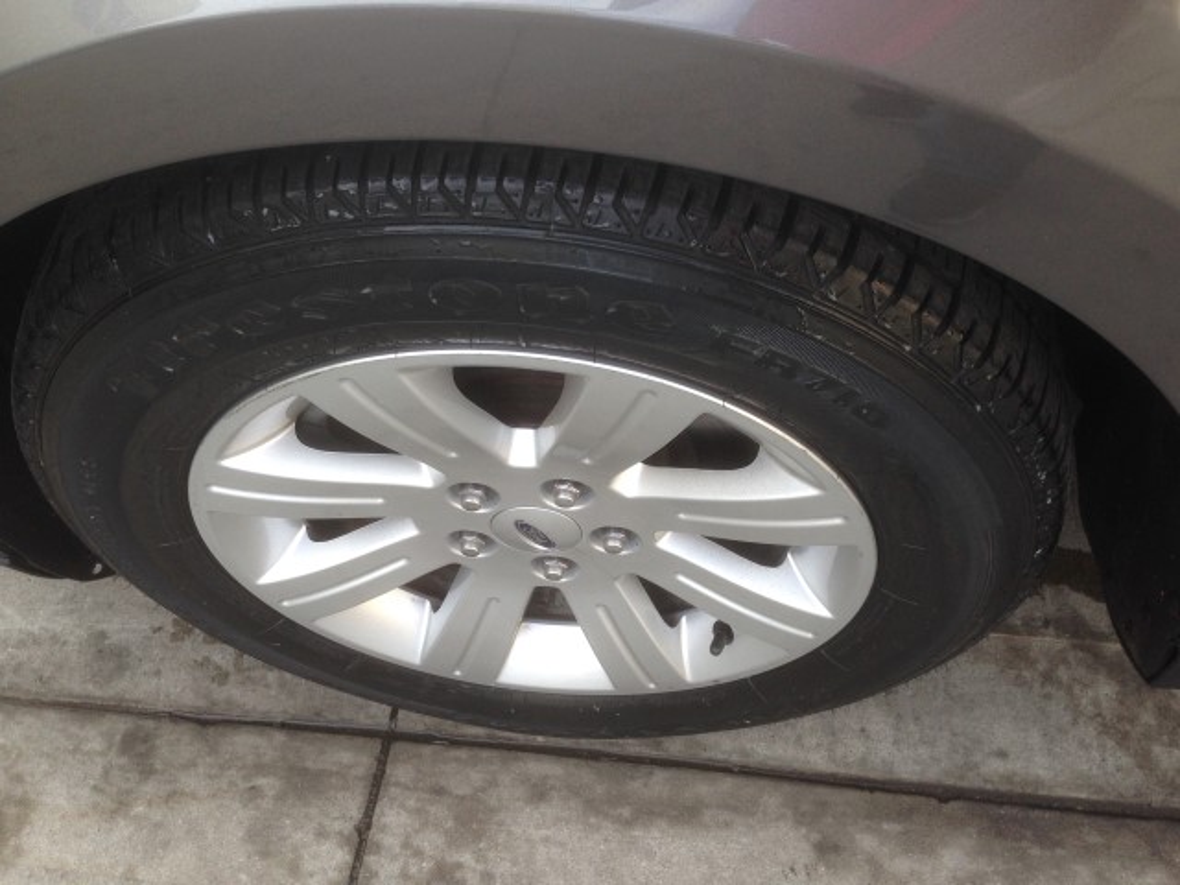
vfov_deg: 42.9
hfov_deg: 55.4
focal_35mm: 33
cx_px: 590
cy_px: 442
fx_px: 1125
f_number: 2.4
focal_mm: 4.12
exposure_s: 1/212
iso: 50
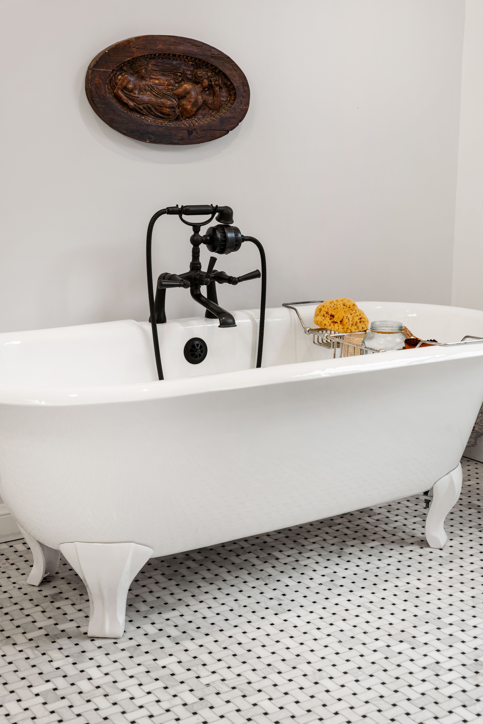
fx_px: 980
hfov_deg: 27.7
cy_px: 362
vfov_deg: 40.6
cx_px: 242
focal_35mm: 49
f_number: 8
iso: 250
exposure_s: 1/2.5
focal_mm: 48.7
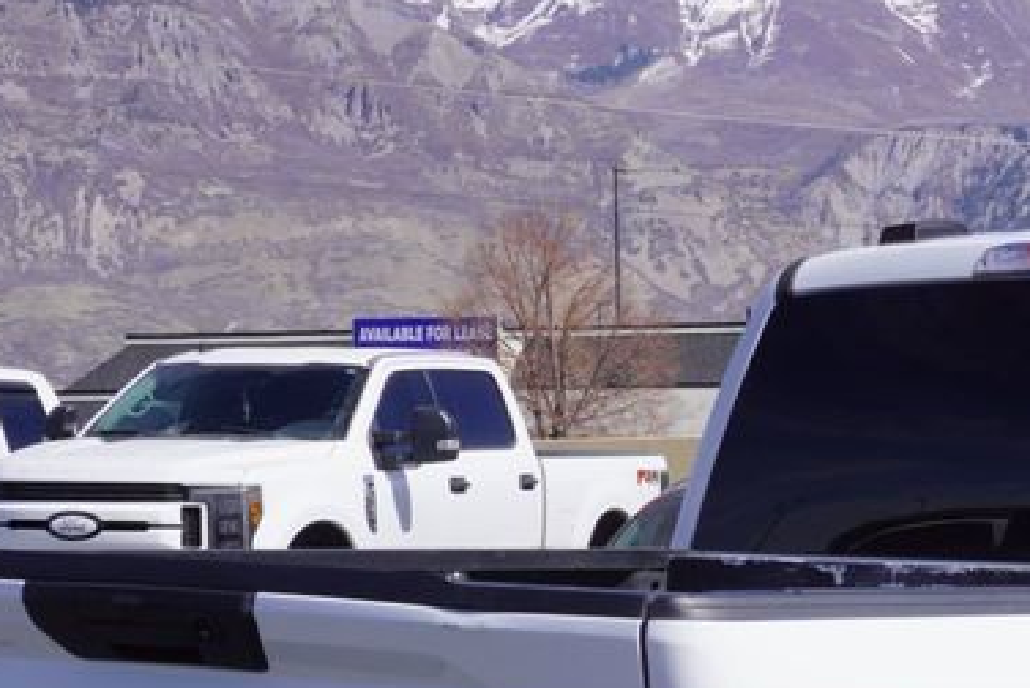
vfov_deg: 10.6
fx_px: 3618
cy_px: 912
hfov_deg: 15.9
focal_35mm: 126
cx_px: 1030
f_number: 11
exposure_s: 1/200
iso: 100
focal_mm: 31
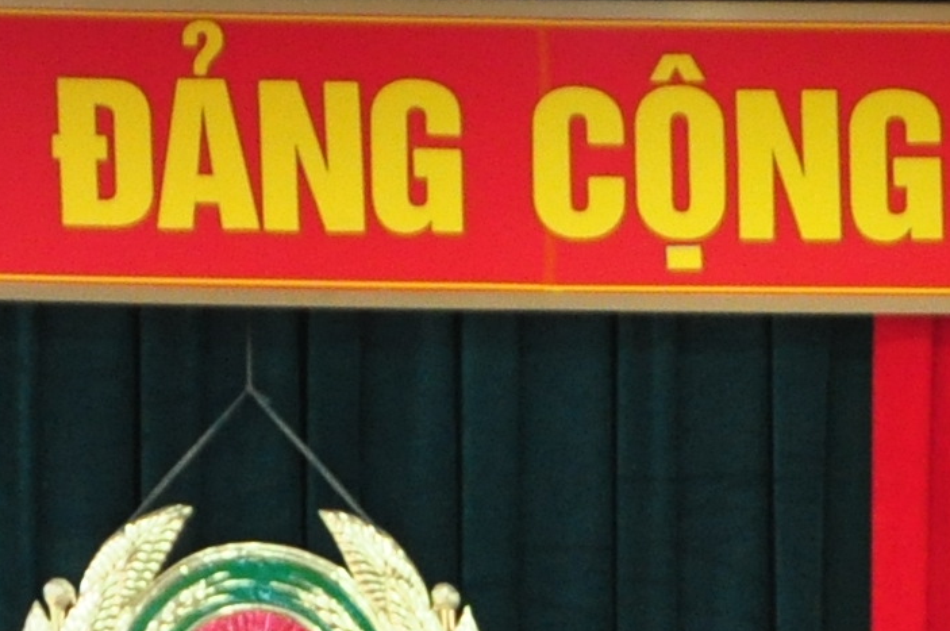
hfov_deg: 3.9
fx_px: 13996
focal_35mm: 531
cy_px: 1413
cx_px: 1723
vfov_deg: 2.6
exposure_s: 1/30
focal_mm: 58
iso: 800
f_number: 5
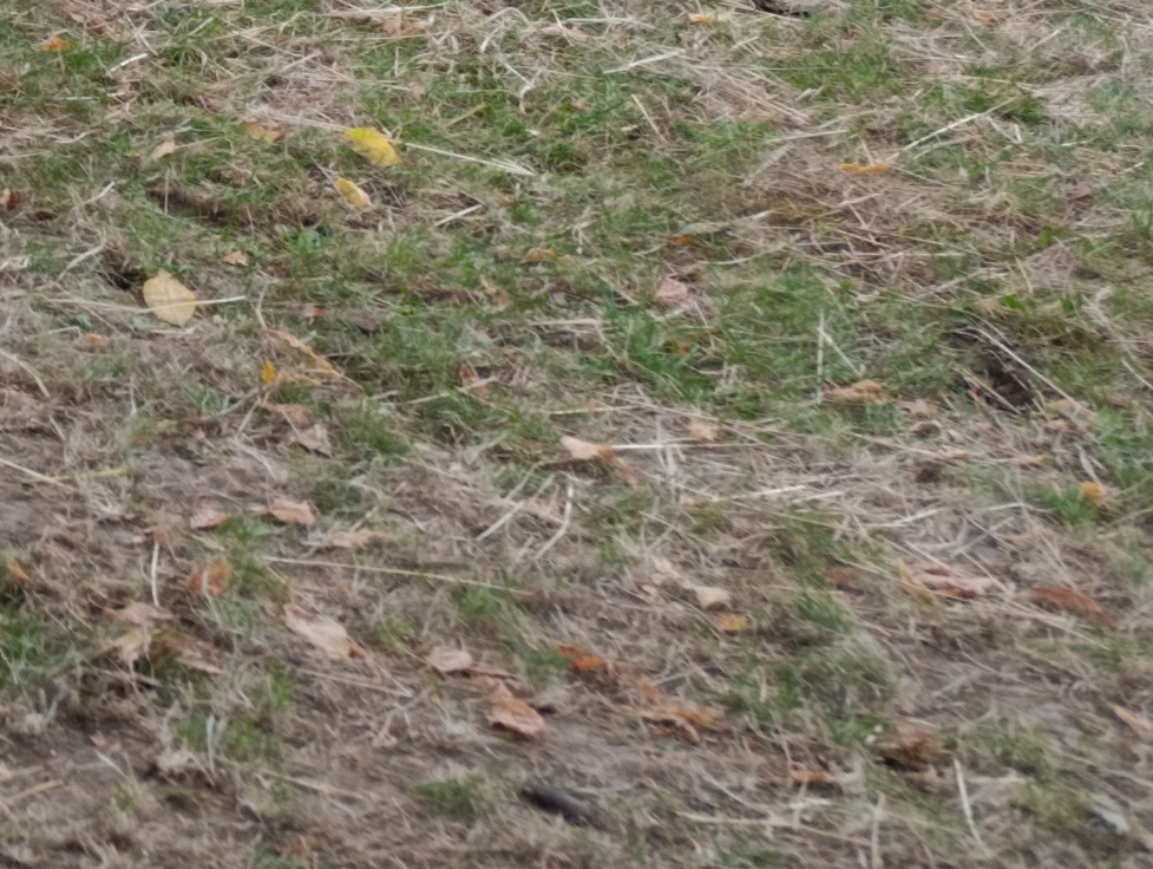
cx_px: -1134
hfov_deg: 16.0
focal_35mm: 96
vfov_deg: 13.5
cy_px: -784
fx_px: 3203
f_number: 1.65
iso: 197
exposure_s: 1/100
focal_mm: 6.11
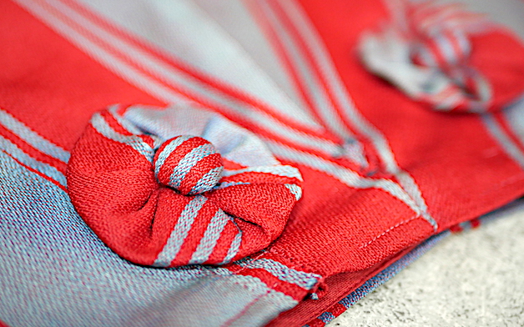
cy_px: 156
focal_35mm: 54
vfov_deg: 24.0
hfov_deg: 37.5
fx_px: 771
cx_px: 263
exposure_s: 1/60
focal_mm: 25
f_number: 1.7
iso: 800
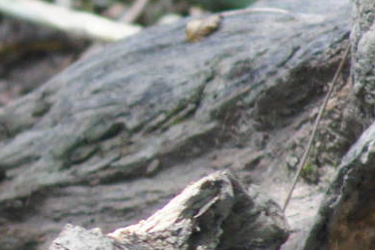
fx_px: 12931
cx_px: -328
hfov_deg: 1.7
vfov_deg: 1.1
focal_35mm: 1242
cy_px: -6
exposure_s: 1/250
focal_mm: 200
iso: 1600
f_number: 5.6
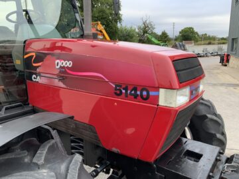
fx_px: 200
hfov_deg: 61.7
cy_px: 90
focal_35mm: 29
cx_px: 120
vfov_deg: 48.2
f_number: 1.8
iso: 40
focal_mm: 3
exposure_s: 1/122
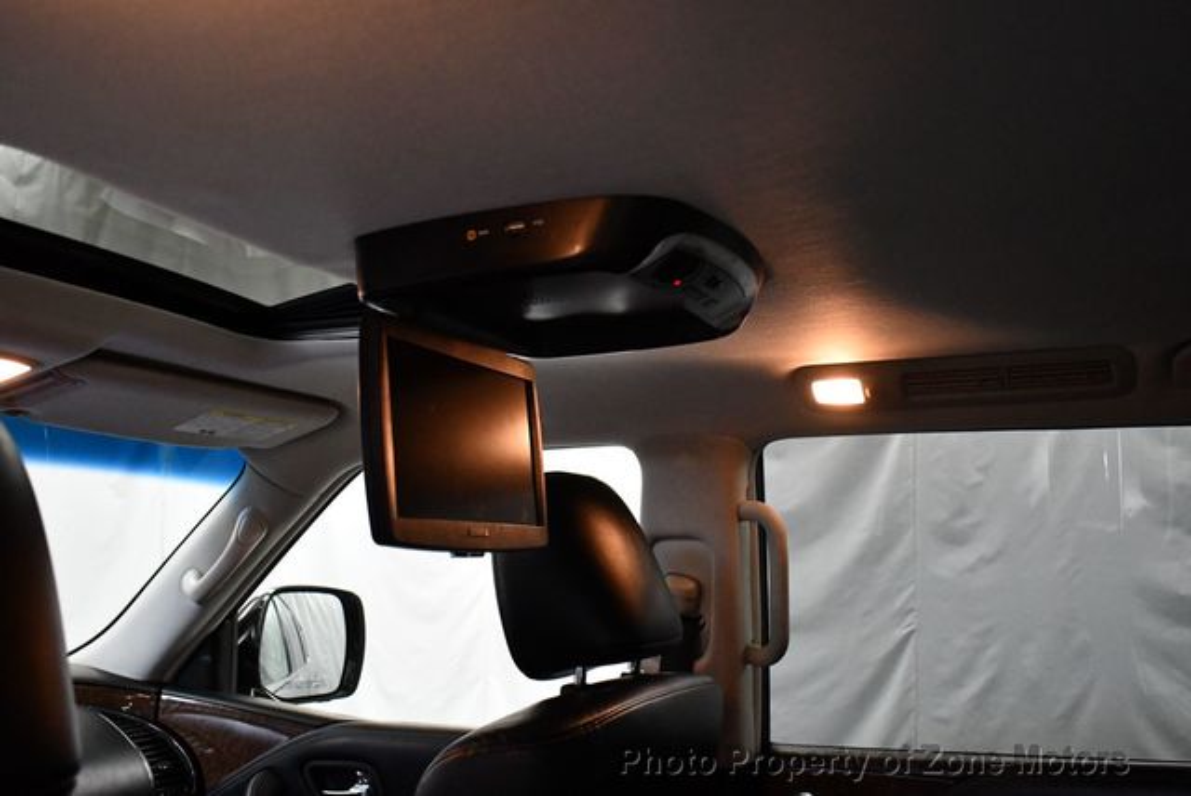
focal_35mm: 36
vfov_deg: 36.9
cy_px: 398
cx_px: 596
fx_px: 1192
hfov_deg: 53.1
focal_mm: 18
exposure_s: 1/125
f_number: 3.5
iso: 3200
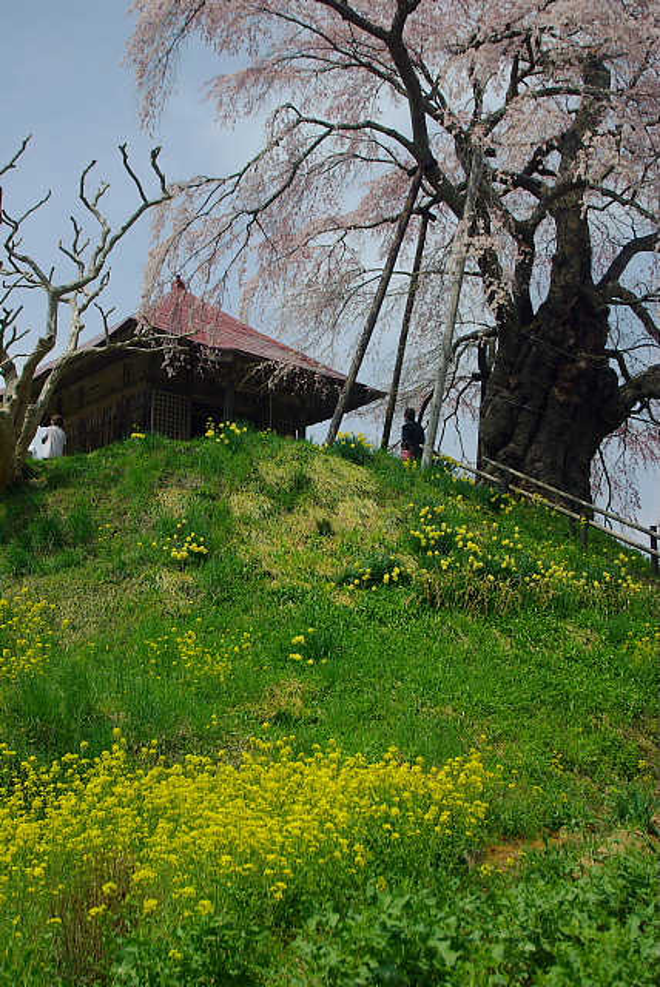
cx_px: 330
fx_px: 1358
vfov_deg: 39.9
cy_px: 494
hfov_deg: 27.3
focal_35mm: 50
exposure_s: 1/180
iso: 100
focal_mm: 33
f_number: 8
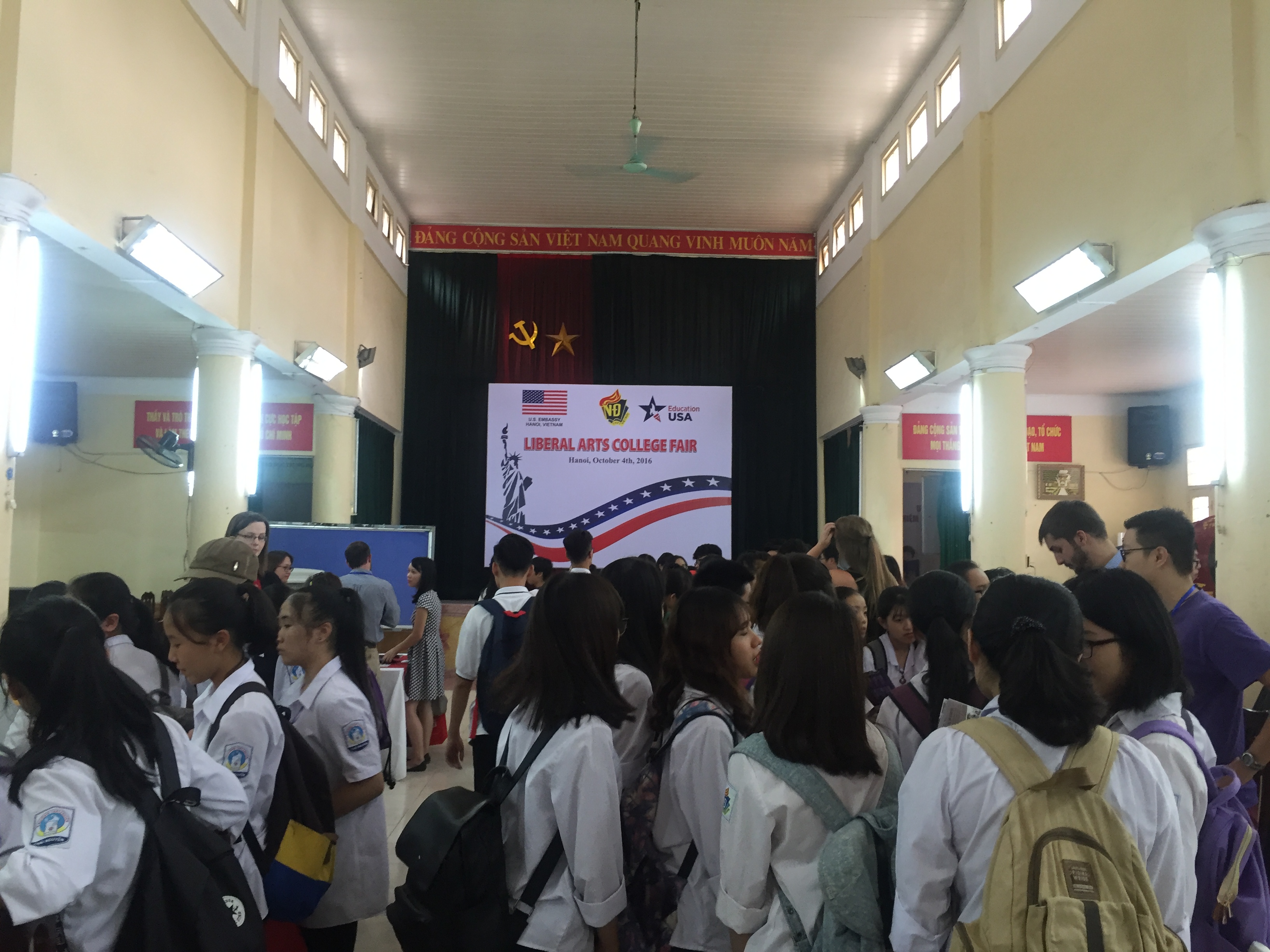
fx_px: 1064
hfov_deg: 61.7
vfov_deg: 48.2
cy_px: 476
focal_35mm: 29
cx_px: 635
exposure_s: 1/33
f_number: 2.2
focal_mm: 4.15
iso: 125
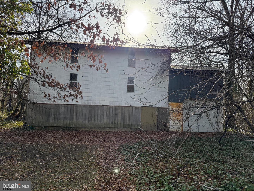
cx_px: 127
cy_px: 96
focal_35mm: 24
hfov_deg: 71.6
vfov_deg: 56.8
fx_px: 176
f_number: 1.78
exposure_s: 1/3759
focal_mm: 6.76
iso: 100
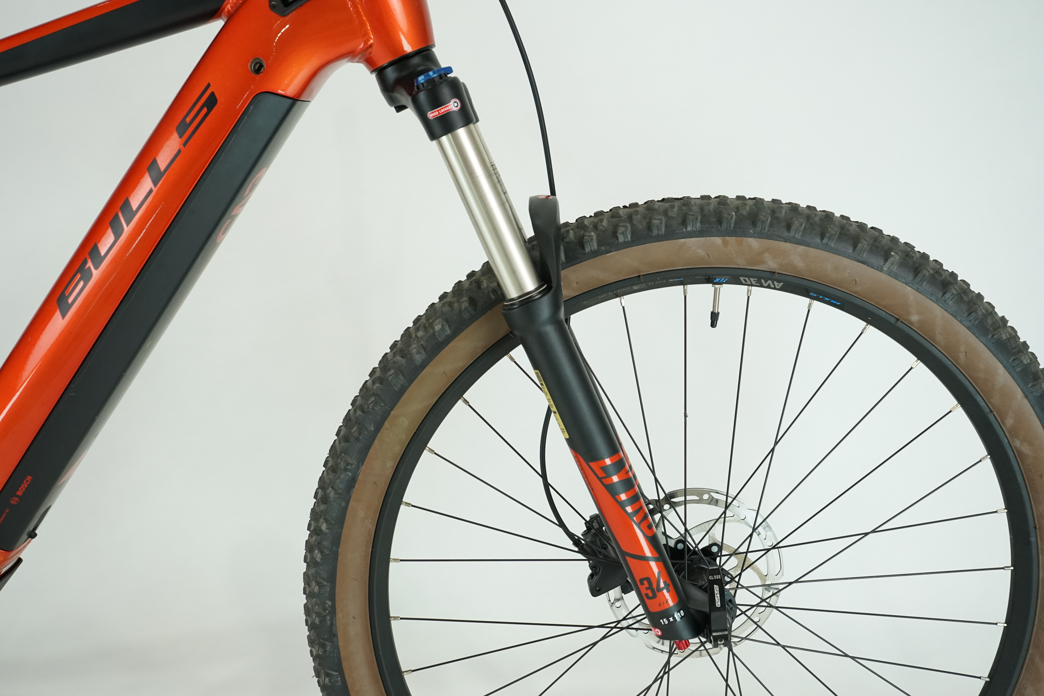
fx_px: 1073
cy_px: 348
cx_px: 522
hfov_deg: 51.9
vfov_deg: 35.9
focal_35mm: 37
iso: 1600
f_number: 6.3
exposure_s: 1/200
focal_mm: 37
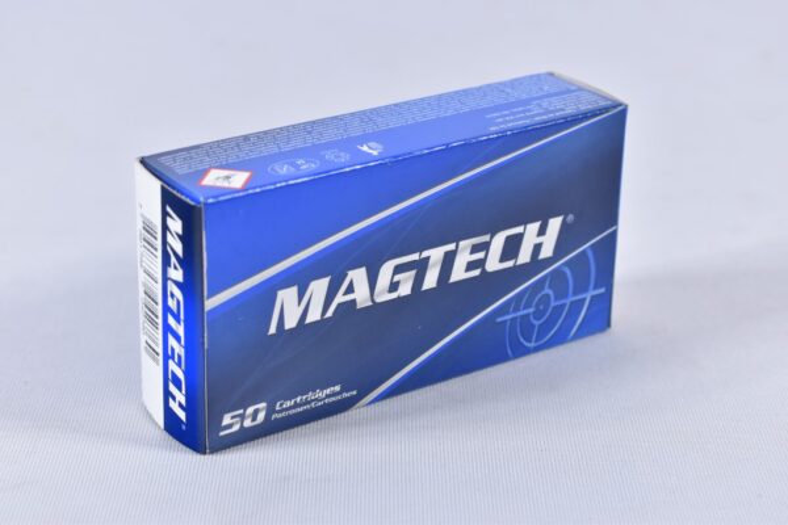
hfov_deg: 24.6
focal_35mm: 82
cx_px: 394
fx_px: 1806
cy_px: 262
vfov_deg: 16.6
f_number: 5.6
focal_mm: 55
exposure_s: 1/50
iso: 640
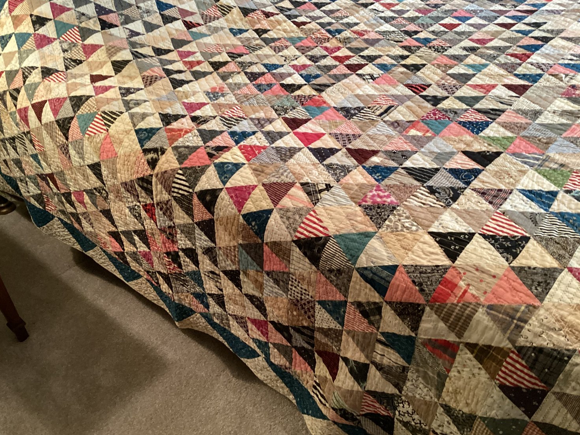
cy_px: 212
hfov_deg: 56.8
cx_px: 286
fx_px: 536
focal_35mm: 32
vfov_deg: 44.2
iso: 320
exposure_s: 1/33
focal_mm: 3.3
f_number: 2.4
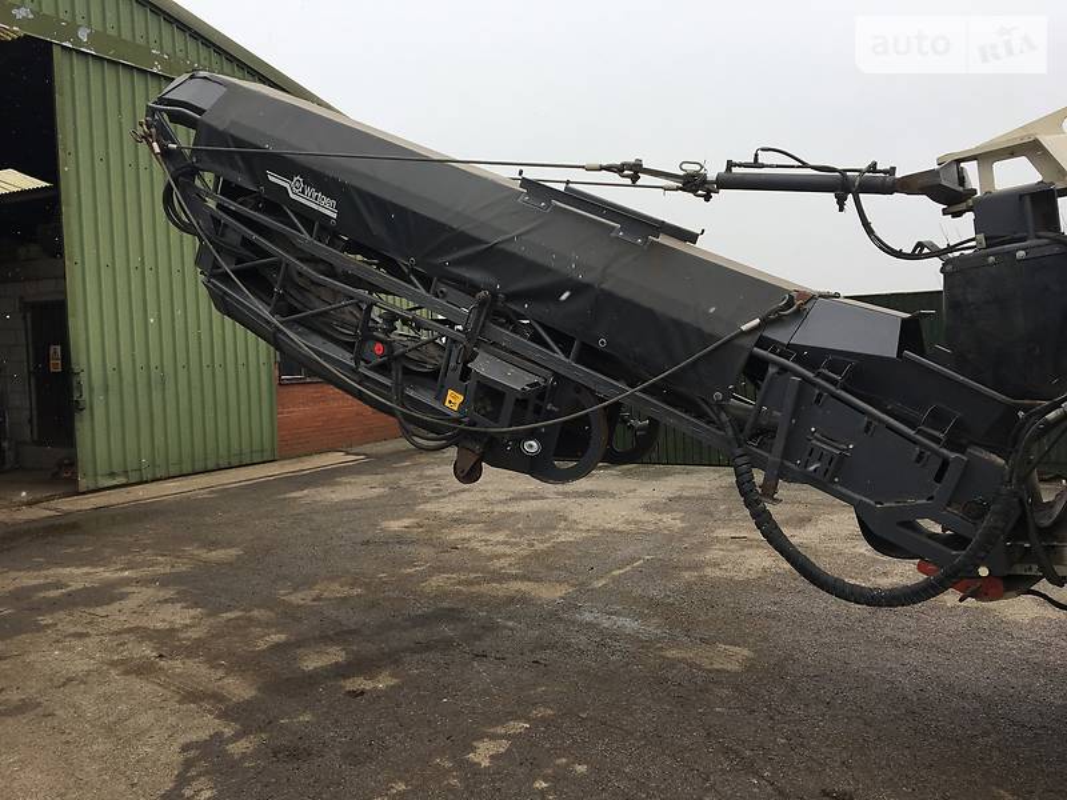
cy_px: 400
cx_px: 534
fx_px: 894
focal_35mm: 29
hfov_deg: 61.7
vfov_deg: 48.2
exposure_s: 1/334
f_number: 2.2
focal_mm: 4.2
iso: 25
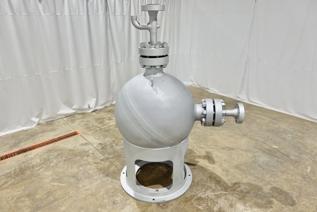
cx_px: 158
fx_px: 211
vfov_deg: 53.1
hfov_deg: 73.7
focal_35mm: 24
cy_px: 106
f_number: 2
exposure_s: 1/30
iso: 125
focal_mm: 9.4
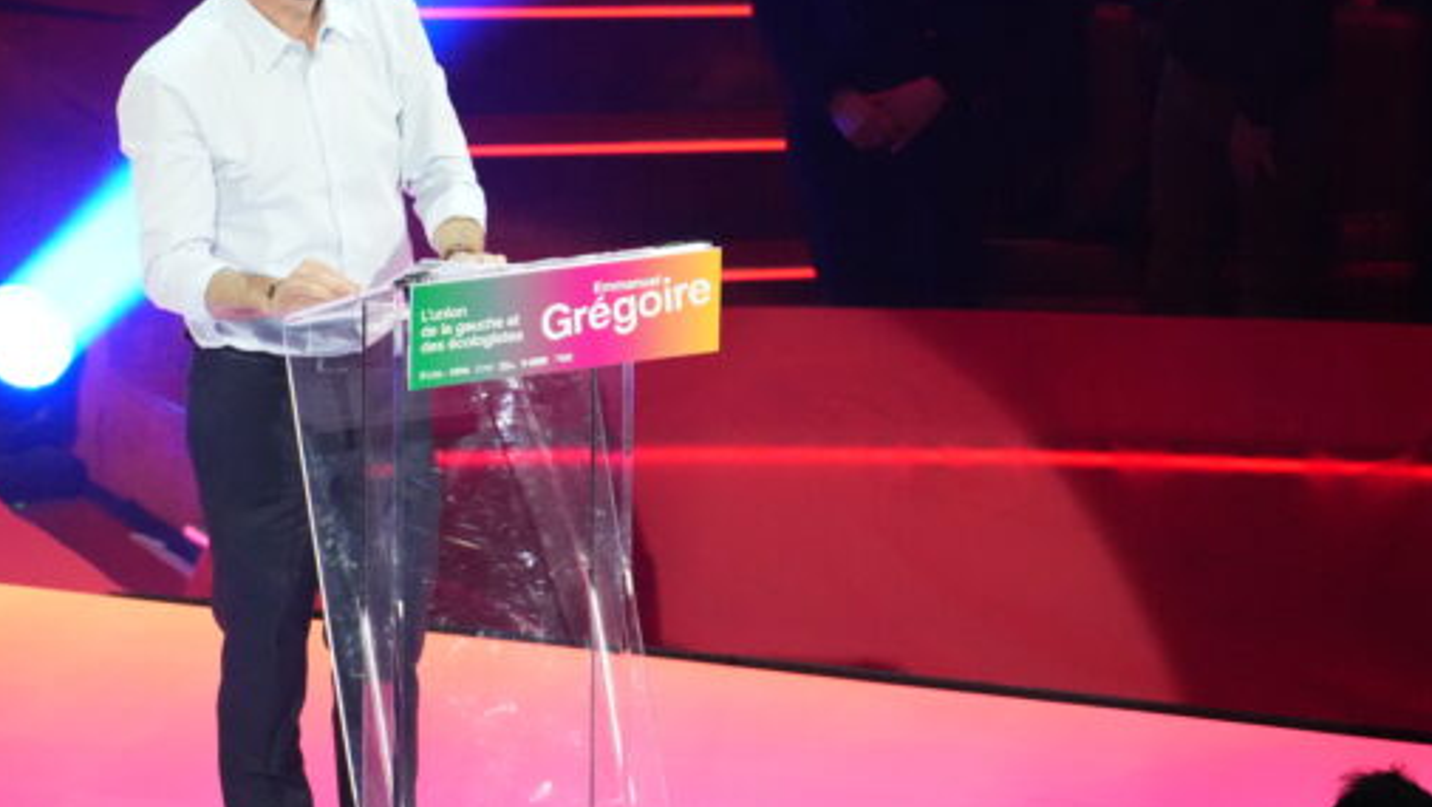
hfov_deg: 6.7
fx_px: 12223
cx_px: 665
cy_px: 164
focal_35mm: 322
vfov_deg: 3.8
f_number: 5.6
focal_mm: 135
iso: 6400
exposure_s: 1/160
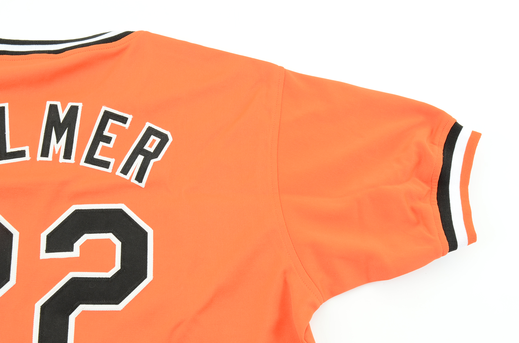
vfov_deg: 30.7
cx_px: 260
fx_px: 626
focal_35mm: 44
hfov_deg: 45.0
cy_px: 172
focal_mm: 29
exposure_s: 1/60
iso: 320
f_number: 11
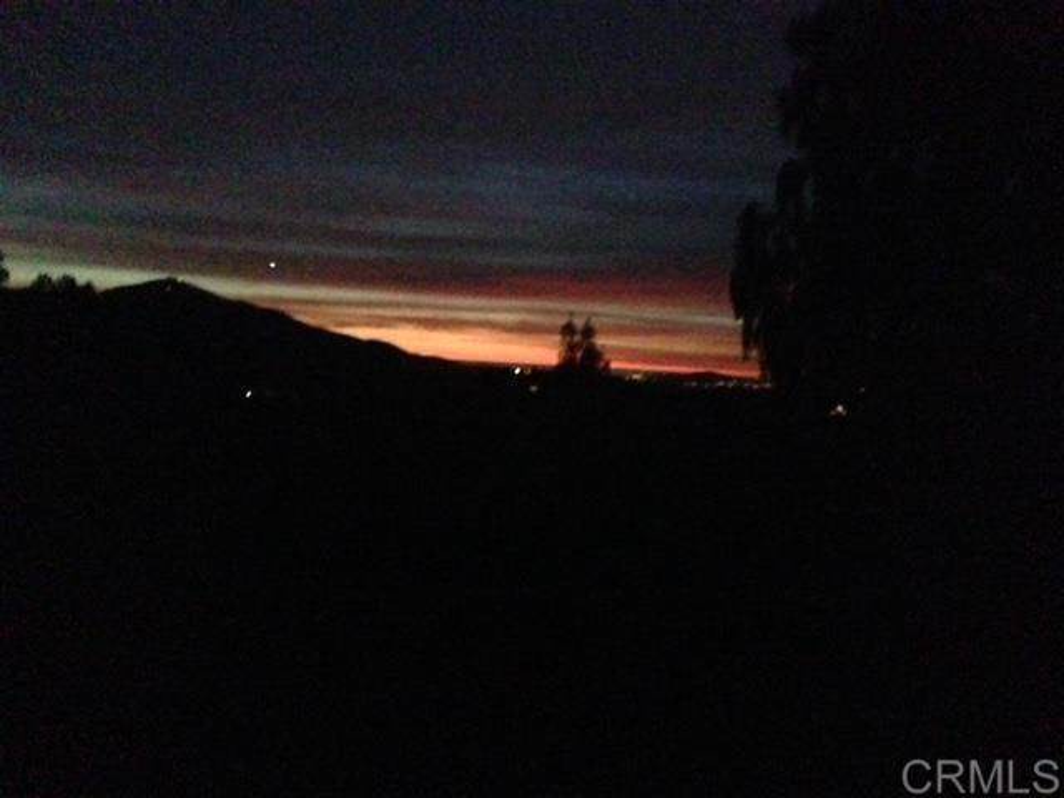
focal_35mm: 33
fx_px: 1014
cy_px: 399
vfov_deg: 42.9
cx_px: 532
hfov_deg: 55.4
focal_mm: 4.12
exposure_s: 1/15
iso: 3200
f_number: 2.4
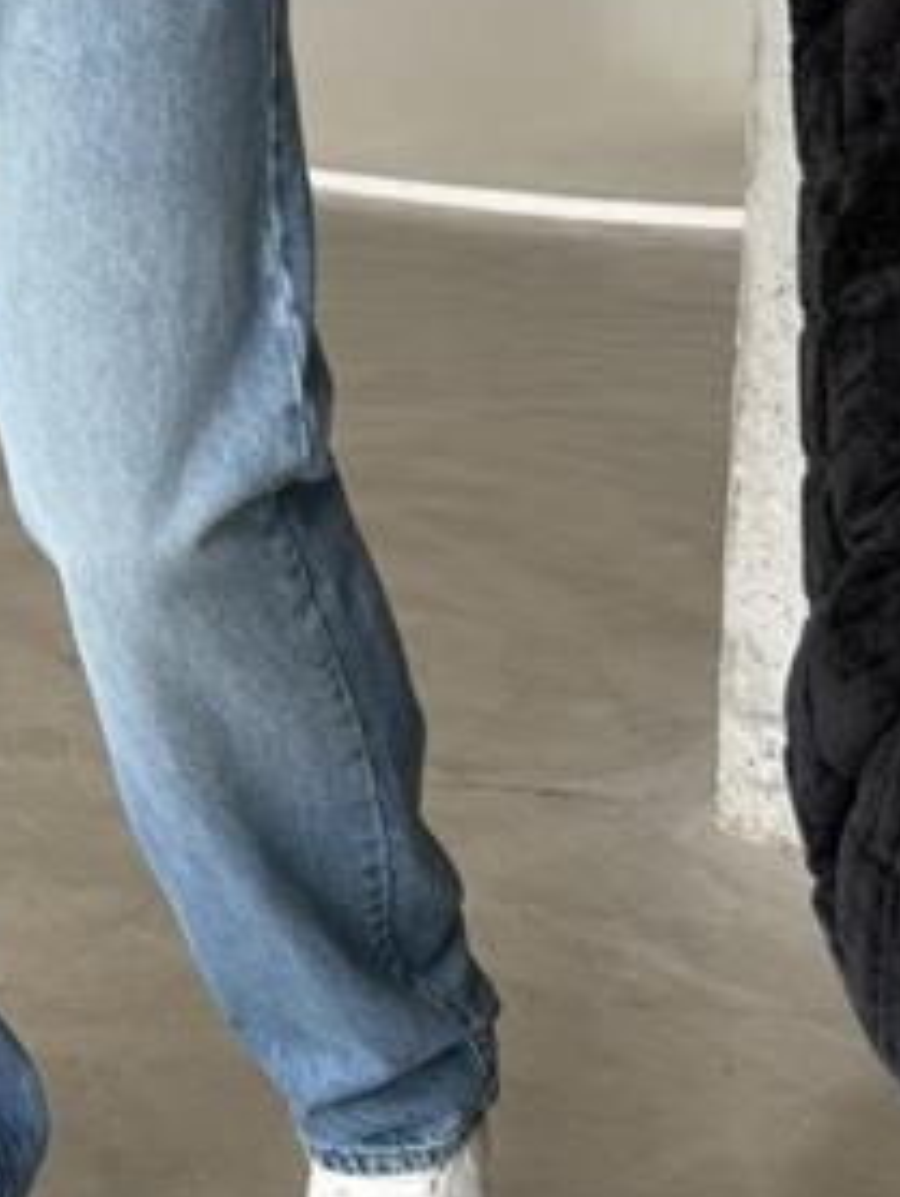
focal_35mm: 69
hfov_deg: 20.4
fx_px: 2388
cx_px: -69
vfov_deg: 27.7
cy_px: 284
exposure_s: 1/168
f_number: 1.78
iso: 64
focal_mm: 6.76
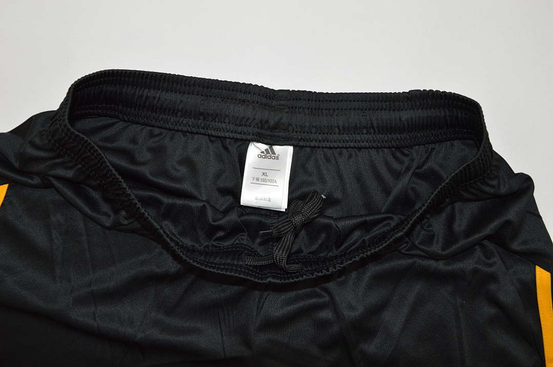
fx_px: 552
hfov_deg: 53.2
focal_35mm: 36
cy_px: 184
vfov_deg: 36.8
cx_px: 276
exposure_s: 1/200
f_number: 8
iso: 400
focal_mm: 24
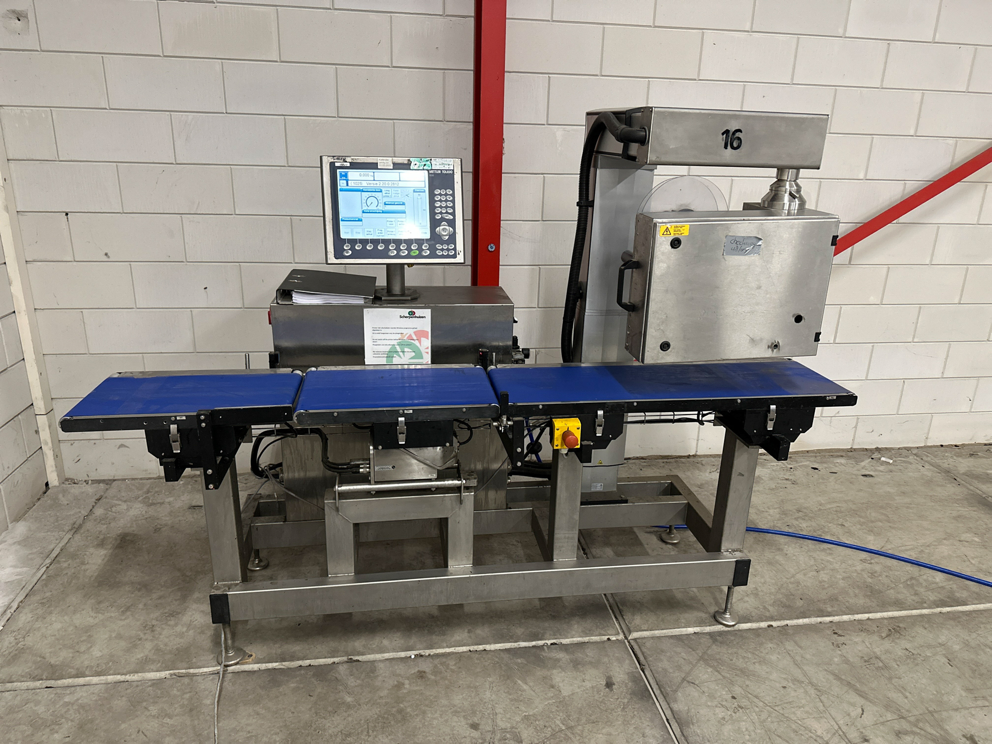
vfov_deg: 56.8
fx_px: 688
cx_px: 496
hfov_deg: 71.6
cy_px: 372
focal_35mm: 24
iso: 500
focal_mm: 6.86
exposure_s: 1/50
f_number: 1.8
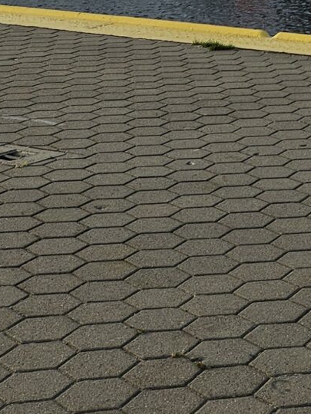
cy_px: -506
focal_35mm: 109
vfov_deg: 14.0
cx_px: 437
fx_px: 1306
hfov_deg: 13.0
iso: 25
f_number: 1.8
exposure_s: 1/2296
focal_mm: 5.4
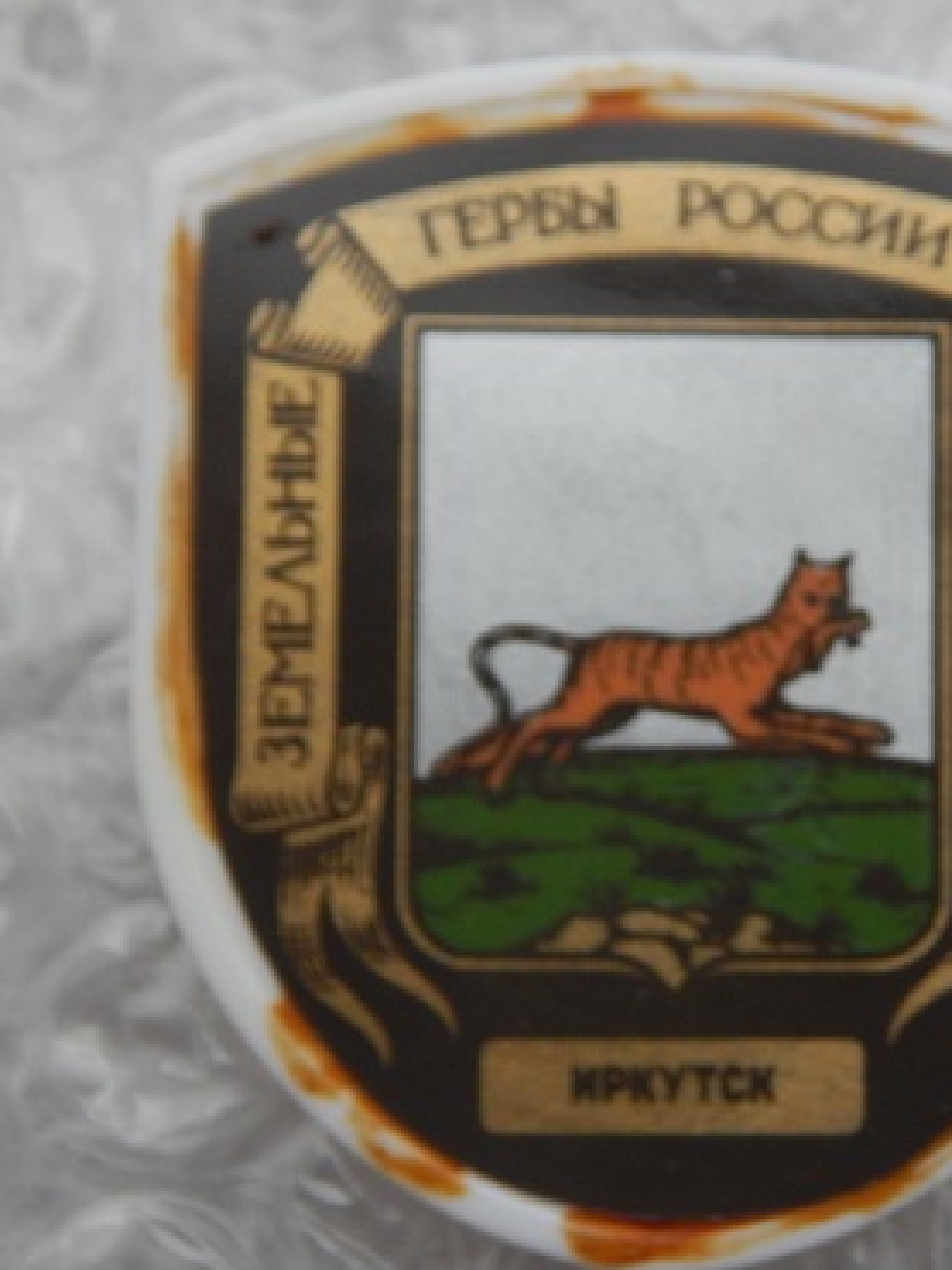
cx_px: 664
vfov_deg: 21.1
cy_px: 638
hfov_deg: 15.8
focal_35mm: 93
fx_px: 3412
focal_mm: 12.3
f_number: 4.1
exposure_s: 1/250
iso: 400
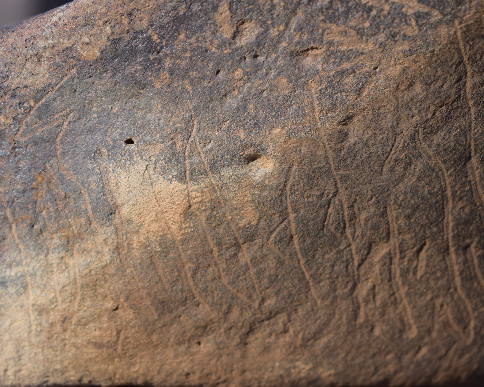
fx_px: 1340
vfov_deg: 16.4
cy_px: 194
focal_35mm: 94
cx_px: 229
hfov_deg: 20.5
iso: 200
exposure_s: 1/800
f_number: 5.6
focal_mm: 55
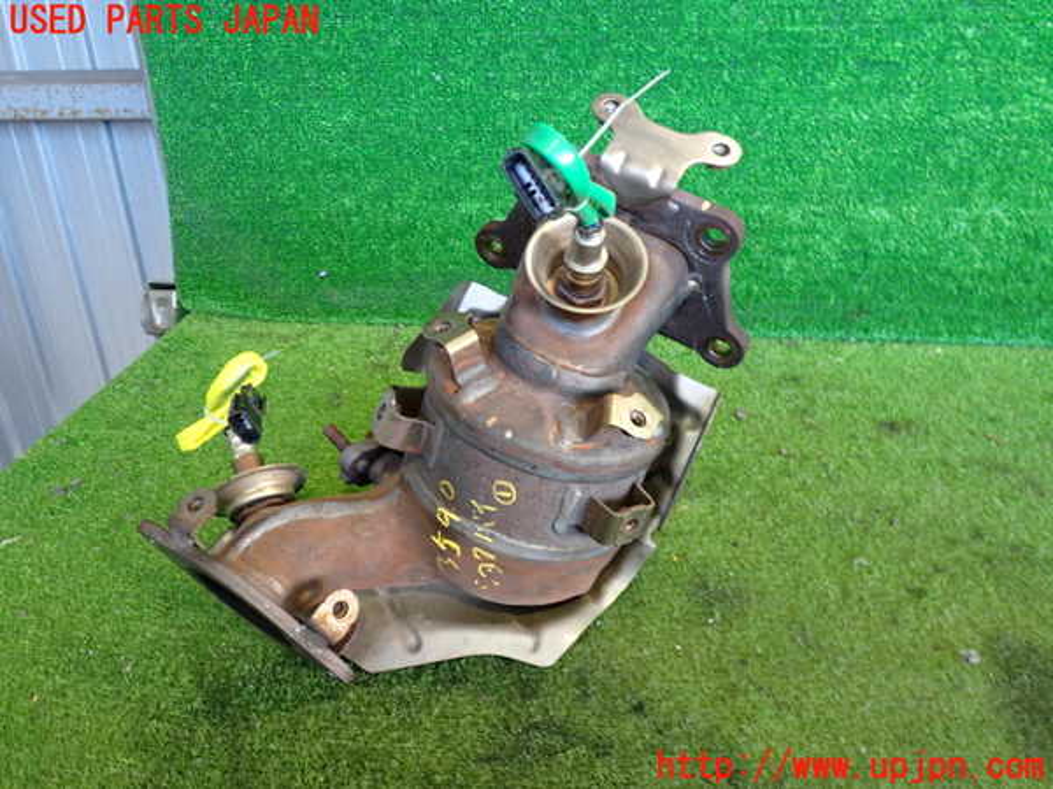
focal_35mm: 30
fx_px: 913
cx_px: 526
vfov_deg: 46.8
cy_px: 394
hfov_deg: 60.0
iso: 200
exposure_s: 1/30
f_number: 2.3
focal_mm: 5.4
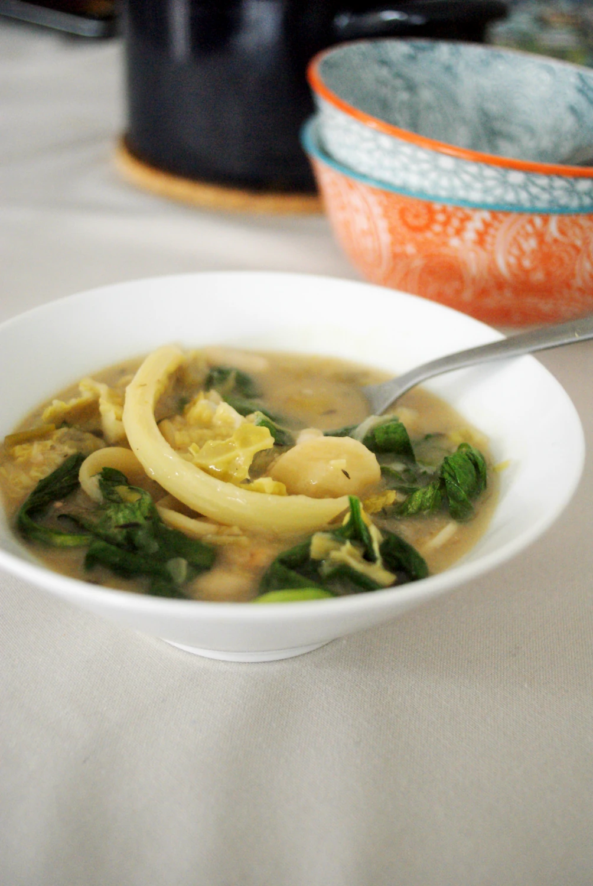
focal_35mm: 42
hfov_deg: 32.0
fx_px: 1035
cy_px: 443
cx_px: 296
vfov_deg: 46.3
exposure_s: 1/80
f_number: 3.2
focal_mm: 28
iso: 1600
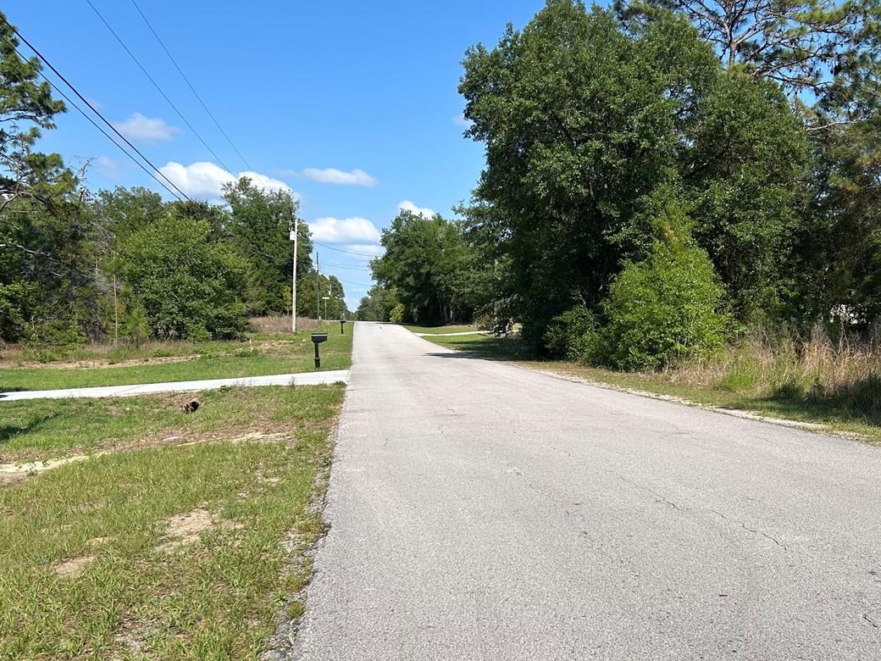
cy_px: 437
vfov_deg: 35.6
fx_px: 1018
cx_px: 562
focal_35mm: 40
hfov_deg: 46.3
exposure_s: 1/4274
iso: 50
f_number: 1.5
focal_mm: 5.7
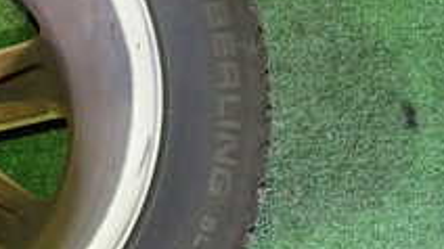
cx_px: -119
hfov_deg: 24.4
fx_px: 906
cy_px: 142
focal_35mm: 77
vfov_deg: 15.7
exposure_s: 1/30
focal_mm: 4.5
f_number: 2
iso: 800
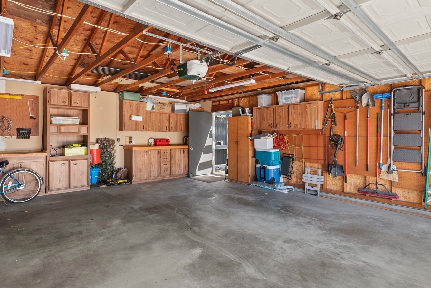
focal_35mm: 19
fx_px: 228
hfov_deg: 86.8
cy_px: 138
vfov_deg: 64.6
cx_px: 203
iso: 200
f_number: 8
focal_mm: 15
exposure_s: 1/13
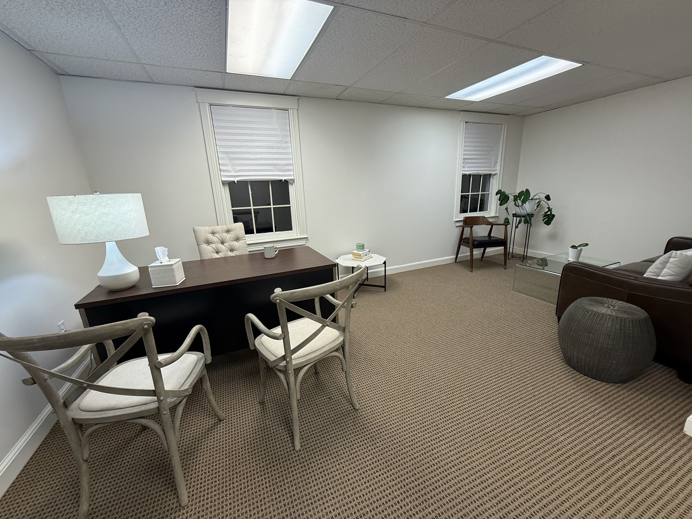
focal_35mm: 14
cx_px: 346
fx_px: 280
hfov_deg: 102.1
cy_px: 260
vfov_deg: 85.7
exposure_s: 1/120
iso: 160
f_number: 2.2
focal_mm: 2.22
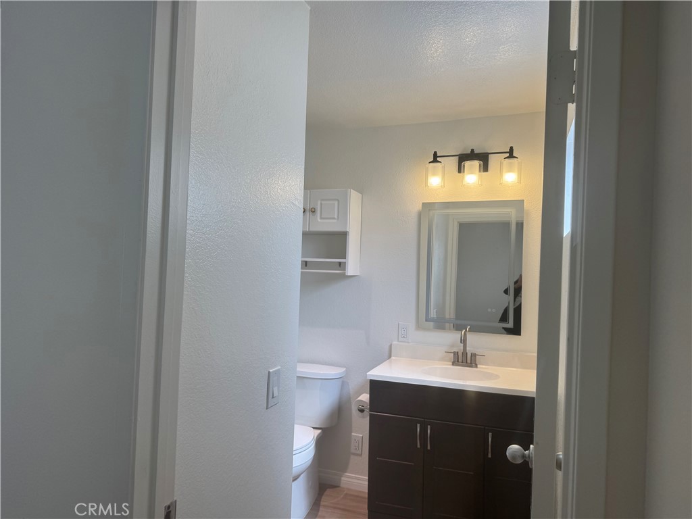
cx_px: 346
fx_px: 480
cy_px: 260
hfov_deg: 71.6
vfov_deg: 56.8
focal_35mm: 24
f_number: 1.78
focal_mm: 6.76
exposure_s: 1/267
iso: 64
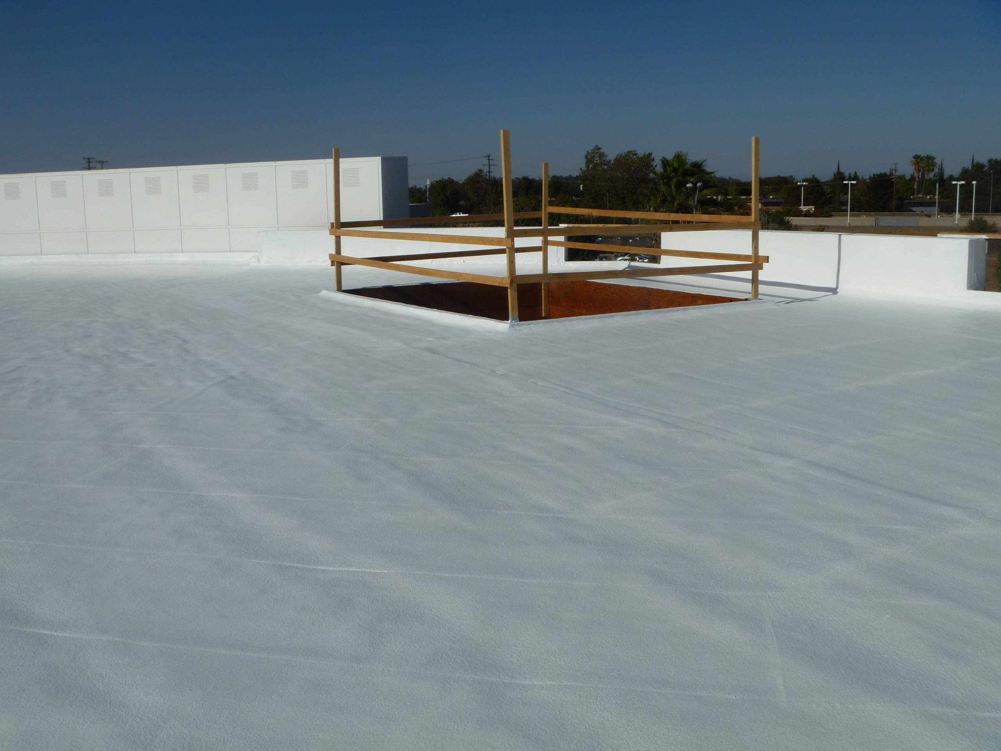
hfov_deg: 52.6
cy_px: 376
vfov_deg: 40.7
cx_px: 500
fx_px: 1012
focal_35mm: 35
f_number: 5.6
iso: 80
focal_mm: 6.3
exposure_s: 1/1000
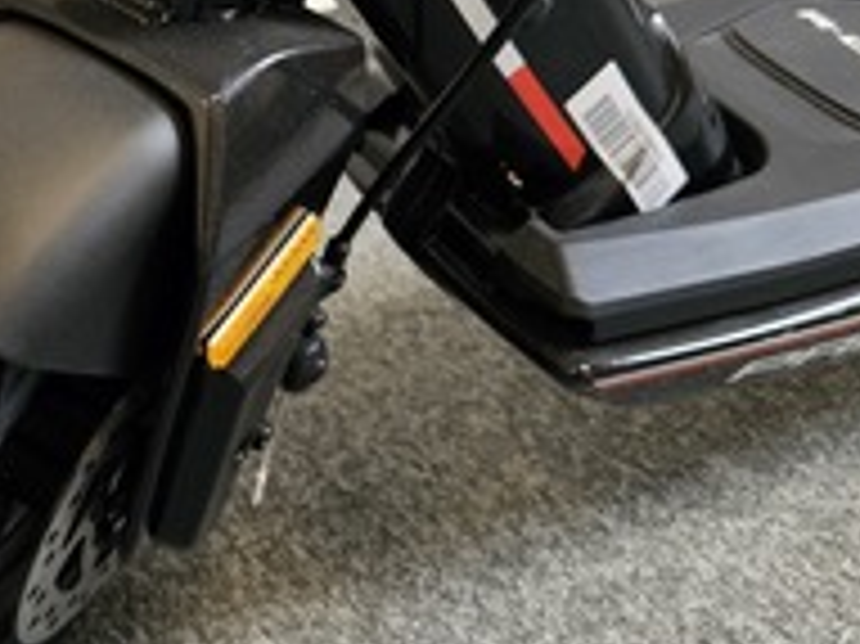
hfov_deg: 35.1
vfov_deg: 27.0
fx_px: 1316
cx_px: 180
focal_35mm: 53
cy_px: 144
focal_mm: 5.4
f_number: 1.8
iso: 640
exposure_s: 1/142
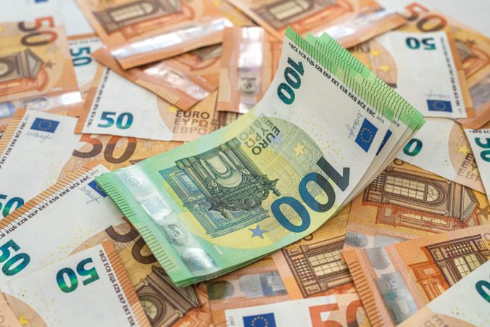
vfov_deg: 27.0
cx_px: 245
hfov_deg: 39.6
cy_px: 164
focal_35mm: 50
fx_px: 681
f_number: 5.6
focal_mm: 50
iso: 400
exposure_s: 1/160
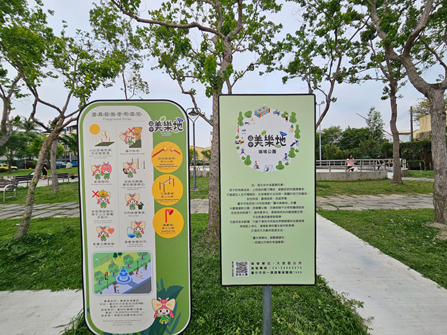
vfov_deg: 89.9
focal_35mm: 13
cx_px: 224
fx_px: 168
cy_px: 168
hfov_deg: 106.2
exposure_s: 1/368
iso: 50
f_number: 2.2
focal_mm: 2.2
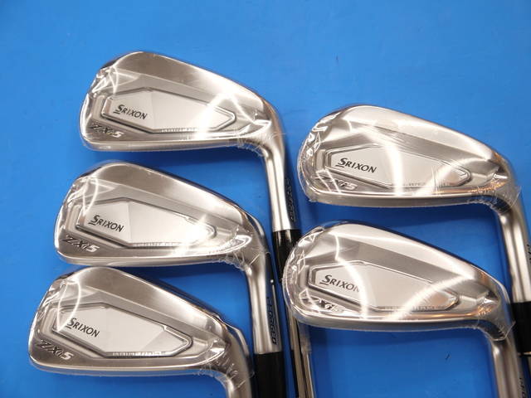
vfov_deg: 31.5
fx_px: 706
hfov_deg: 41.2
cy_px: 199
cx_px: 266
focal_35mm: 46
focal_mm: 23
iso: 160
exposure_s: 1/60
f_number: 4.4
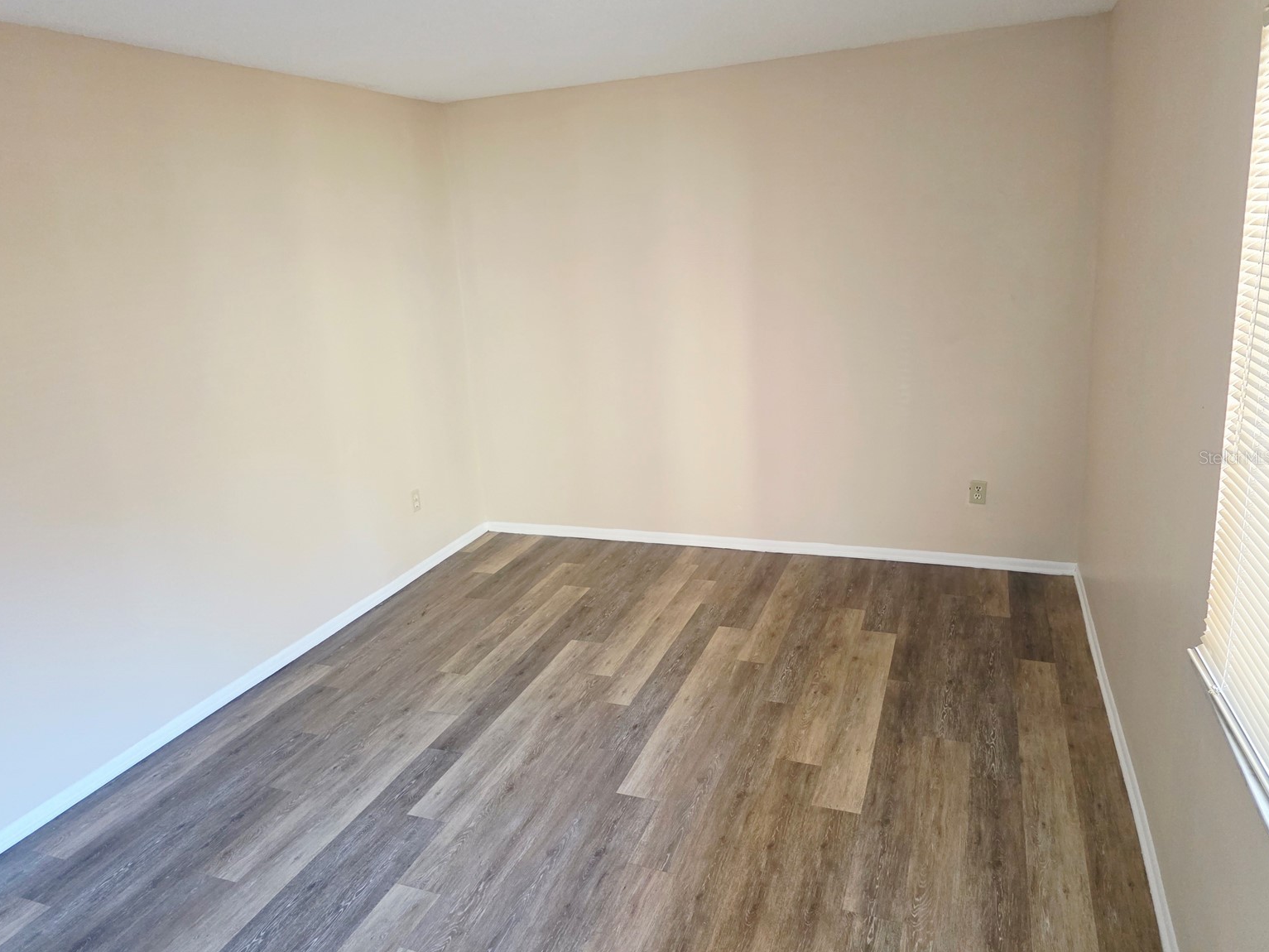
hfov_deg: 71.6
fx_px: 880
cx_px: 615
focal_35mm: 24
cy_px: 457
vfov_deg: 56.8
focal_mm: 6.3
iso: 640
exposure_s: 1/120
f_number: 1.7
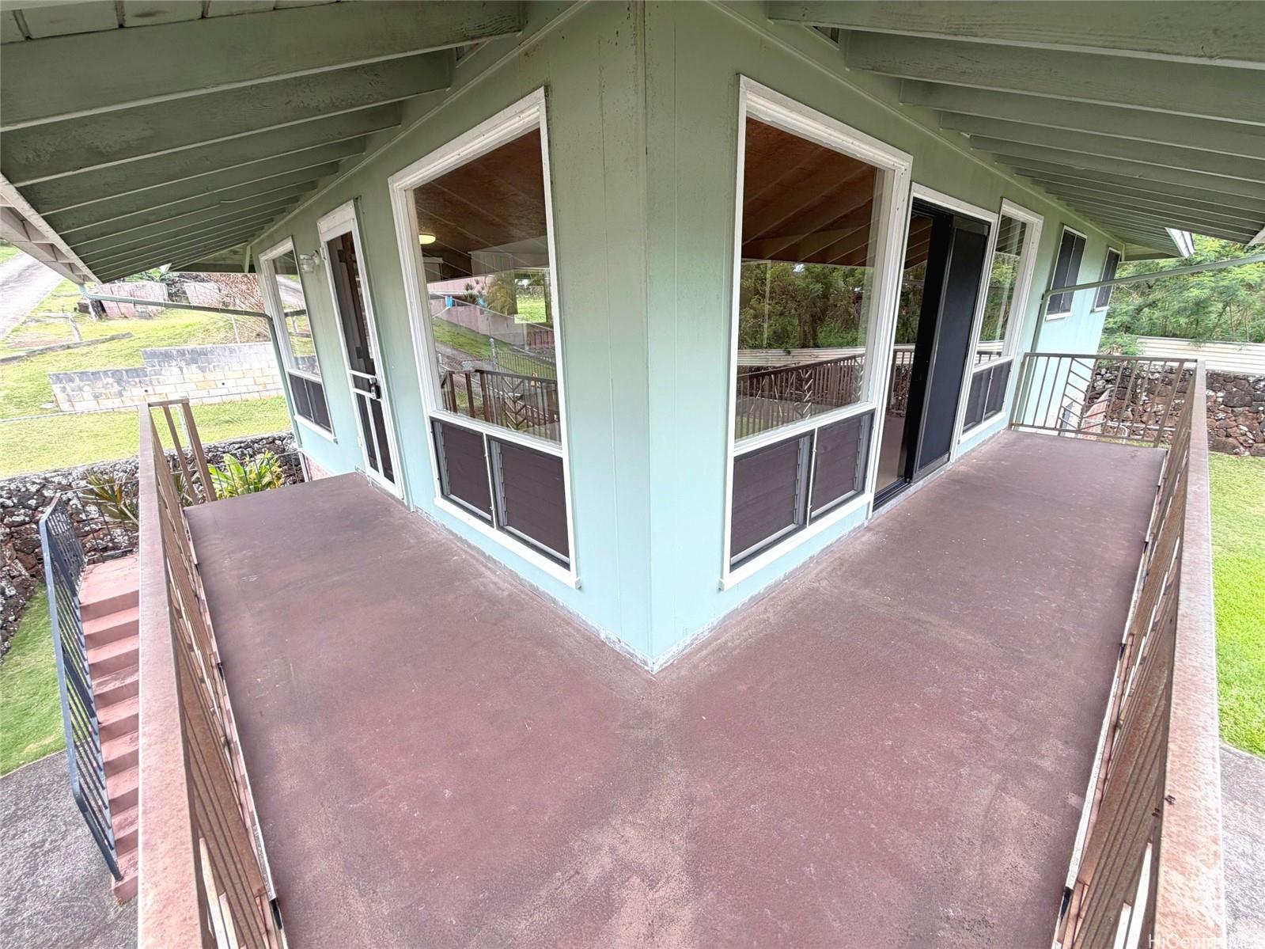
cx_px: 632
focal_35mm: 14
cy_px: 474
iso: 50
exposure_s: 1/344
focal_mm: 2.22
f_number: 2.2
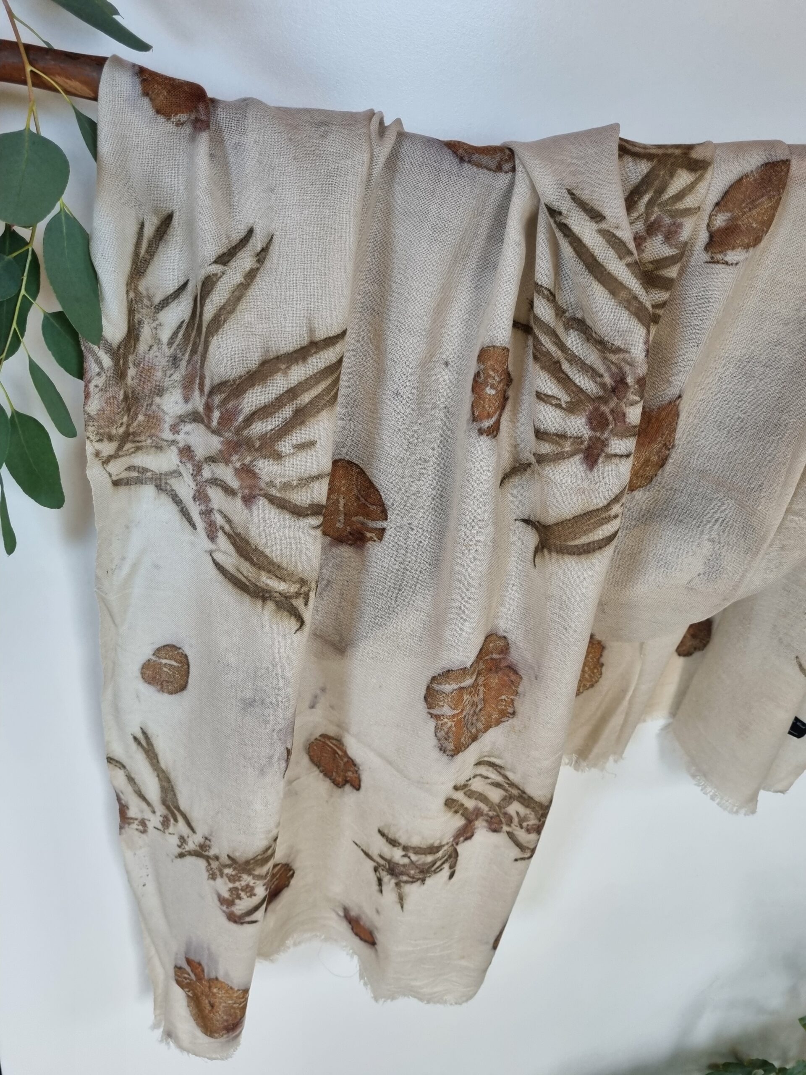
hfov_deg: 53.1
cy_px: 538
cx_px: 403
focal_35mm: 26
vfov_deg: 67.3
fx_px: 807
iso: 200
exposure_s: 1/100
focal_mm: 5.4
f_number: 1.8
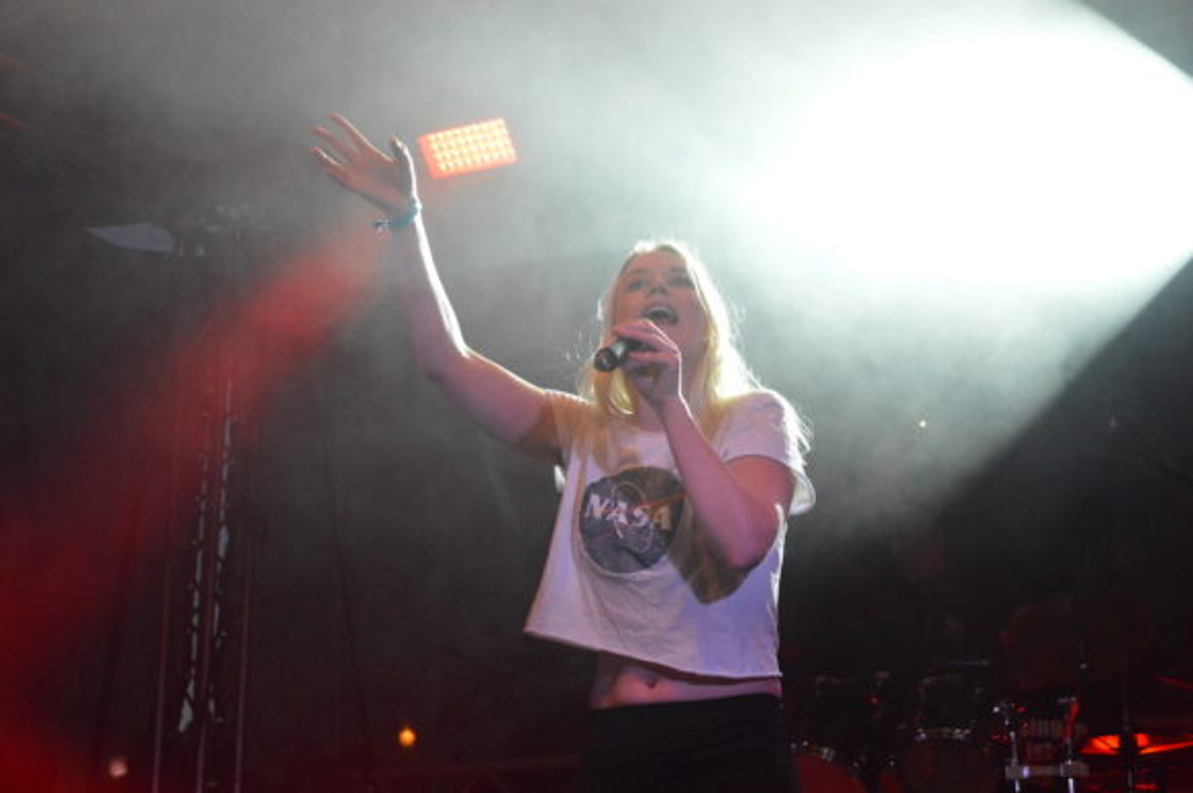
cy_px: 396
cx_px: 596
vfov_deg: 21.5
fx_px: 2086
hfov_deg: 31.9
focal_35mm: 63
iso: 3200
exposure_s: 1/320
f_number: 5.3
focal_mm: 42
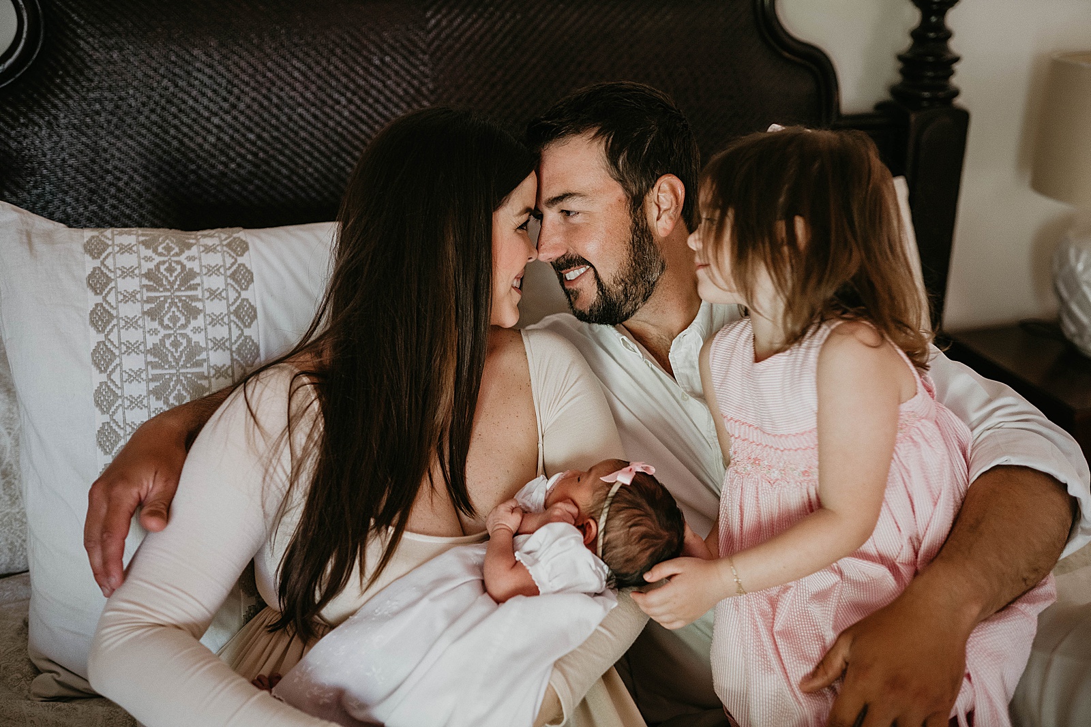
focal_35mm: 35
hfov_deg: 54.4
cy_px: 364
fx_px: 1061
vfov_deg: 37.9
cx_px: 546
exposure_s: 1/100
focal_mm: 35
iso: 2000
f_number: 2
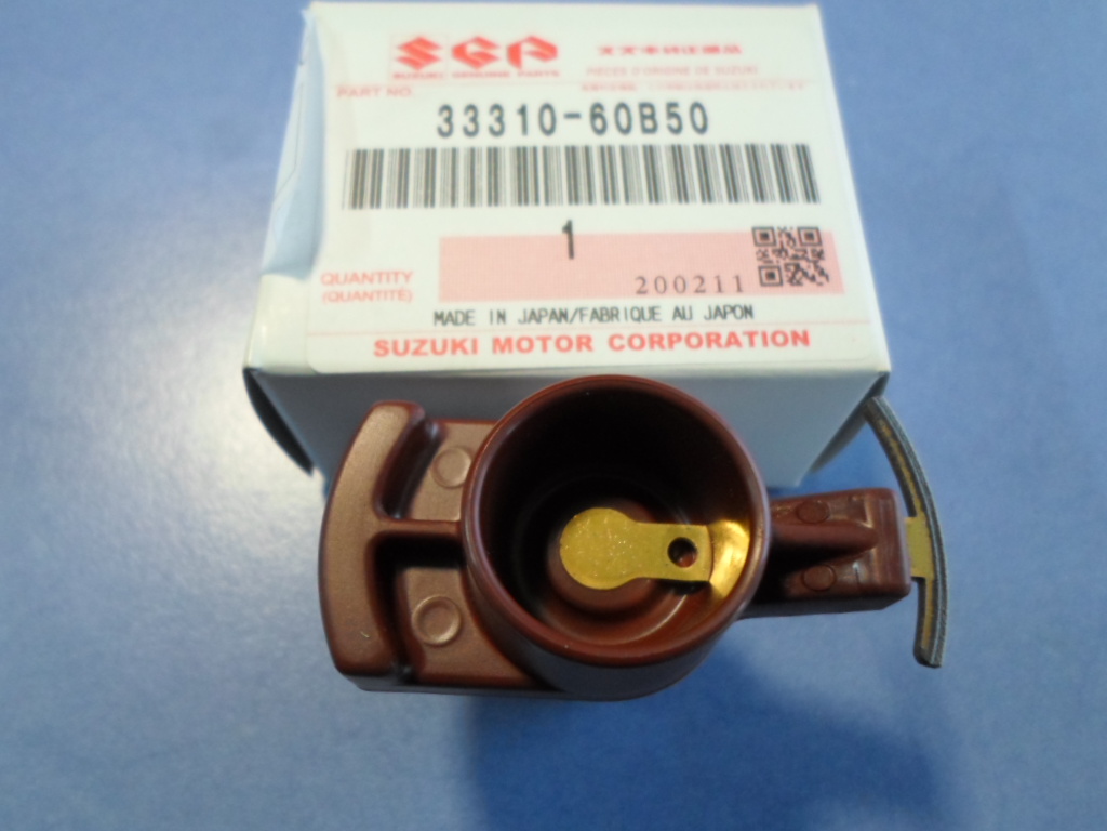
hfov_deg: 69.4
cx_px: 554
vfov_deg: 54.9
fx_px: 799
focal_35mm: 25
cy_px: 416
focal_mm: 4.5
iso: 240
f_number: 2.5
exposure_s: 1/30
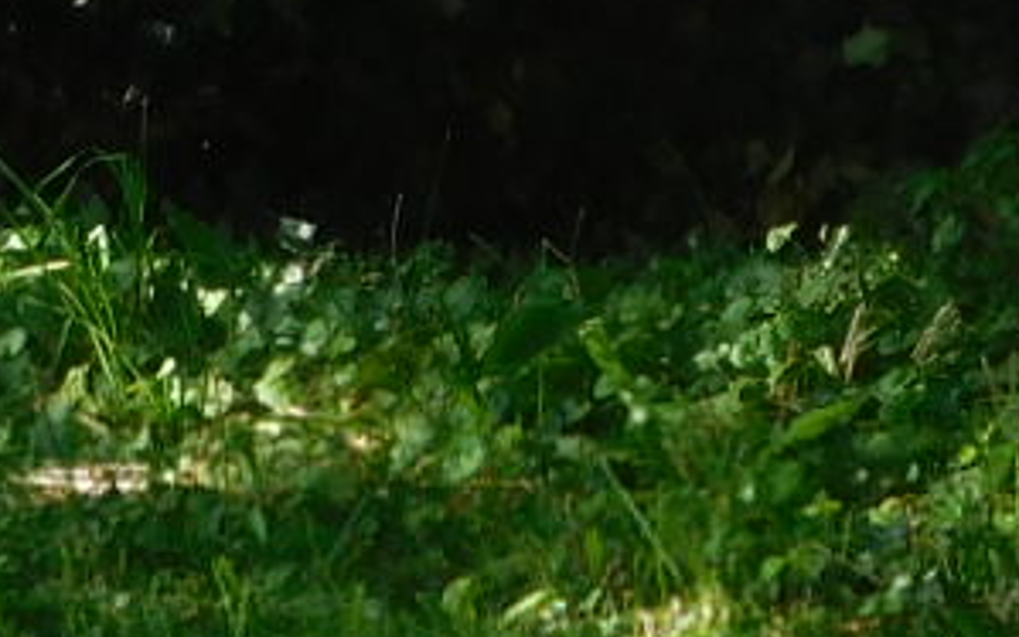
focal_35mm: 335
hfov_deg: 6.2
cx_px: -184
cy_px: -1005
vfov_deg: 3.8
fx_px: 9305
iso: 125
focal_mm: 10.4
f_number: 4
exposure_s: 1/160
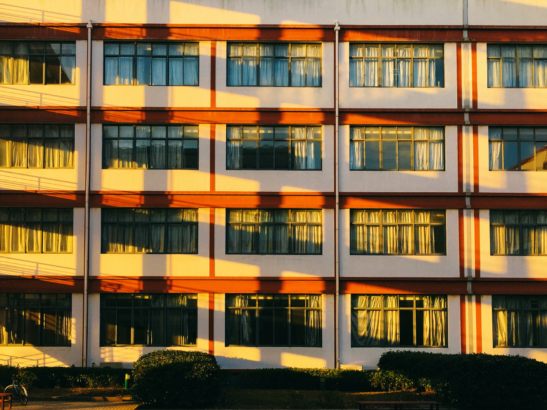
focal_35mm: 29
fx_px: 458
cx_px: 274
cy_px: 205
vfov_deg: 48.2
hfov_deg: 61.7
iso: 25
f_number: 2.2
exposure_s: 1/420
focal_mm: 4.15
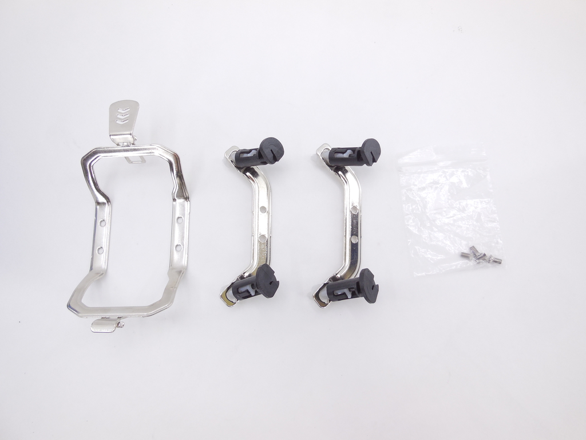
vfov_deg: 54.9
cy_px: 220
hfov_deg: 69.4
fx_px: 423
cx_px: 293
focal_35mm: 25
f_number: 3.1
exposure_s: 1/80
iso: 125
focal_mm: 4.5
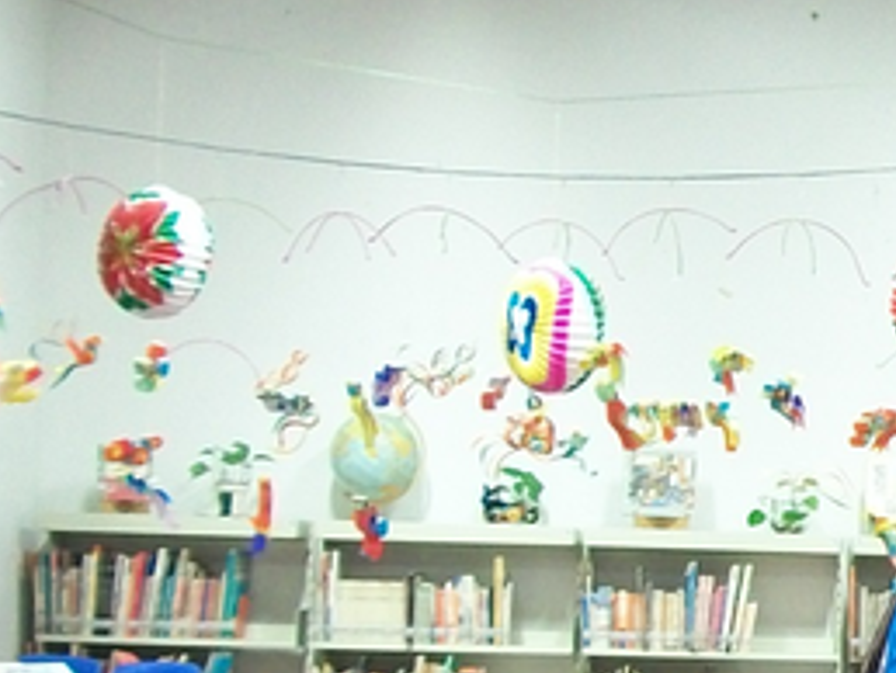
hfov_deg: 14.3
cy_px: 683
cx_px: 1410
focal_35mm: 127
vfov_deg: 11.6
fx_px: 3290
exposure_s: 1/13
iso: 160
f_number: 2.9
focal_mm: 5.7
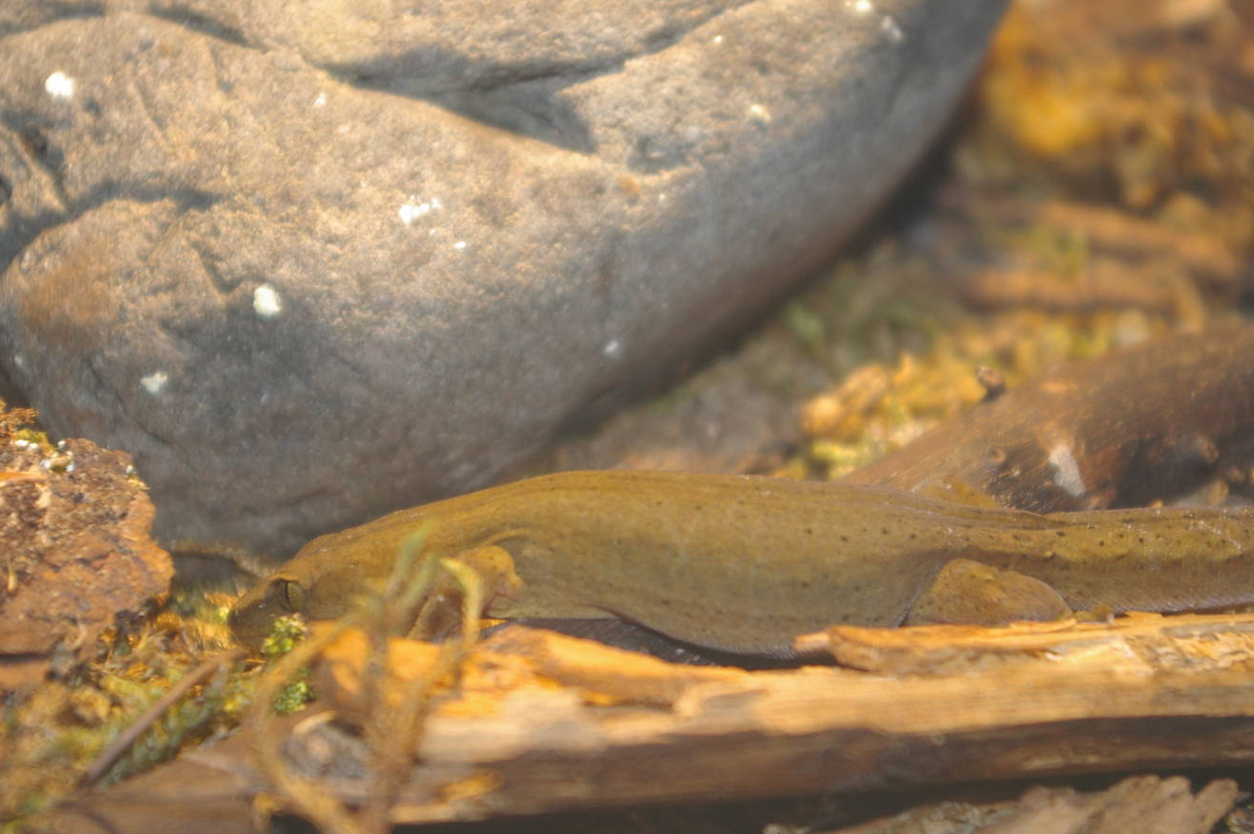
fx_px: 3466
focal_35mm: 100
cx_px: 721
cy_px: 442
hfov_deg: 20.5
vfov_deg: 13.7
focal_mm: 55
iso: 400
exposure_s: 1/60
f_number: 5.6
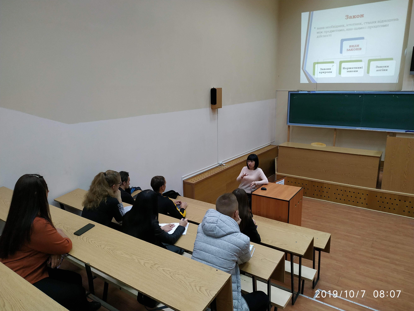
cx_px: 207
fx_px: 287
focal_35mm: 24
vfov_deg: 56.8
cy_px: 156
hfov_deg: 71.6
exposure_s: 1/25
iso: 200
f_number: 1.9
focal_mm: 3.94
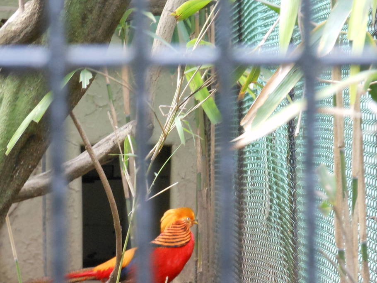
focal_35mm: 211
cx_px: 172
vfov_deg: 7.0
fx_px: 2297
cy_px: 232
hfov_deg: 9.4
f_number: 5.4
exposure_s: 1/20
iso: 400
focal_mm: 21.5
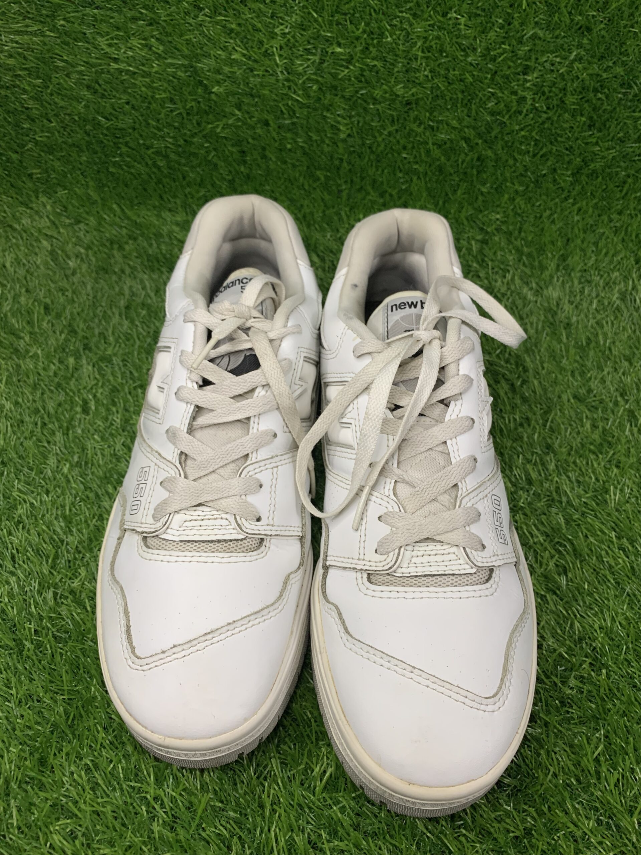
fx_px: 642
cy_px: 428
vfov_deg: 67.3
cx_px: 320
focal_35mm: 26
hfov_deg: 53.1
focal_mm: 4.25
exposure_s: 1/105
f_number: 1.8
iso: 100
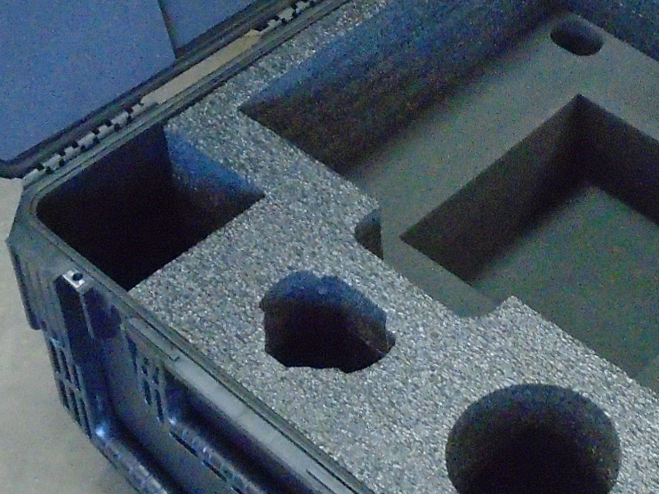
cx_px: 543
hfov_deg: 21.2
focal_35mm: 91
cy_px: -18
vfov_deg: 15.9
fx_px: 1732
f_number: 3.2
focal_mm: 4.6
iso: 800
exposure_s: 1/50
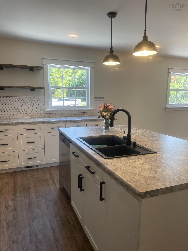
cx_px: 94
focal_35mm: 26
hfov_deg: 53.1
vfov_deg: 67.3
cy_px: 126
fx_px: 188
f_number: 1.6
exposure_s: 1/120
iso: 80
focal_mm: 4.2
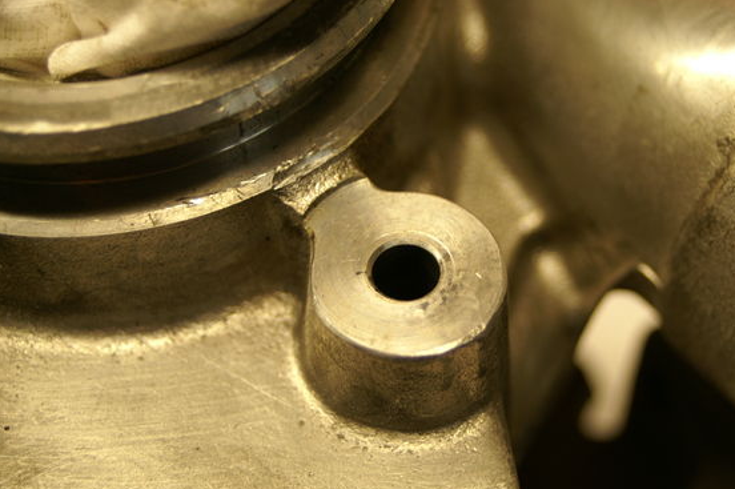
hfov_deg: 23.4
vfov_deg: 15.7
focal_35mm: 87
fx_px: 1775
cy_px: 248
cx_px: 401
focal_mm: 50
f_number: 5.6
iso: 200
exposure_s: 1/30
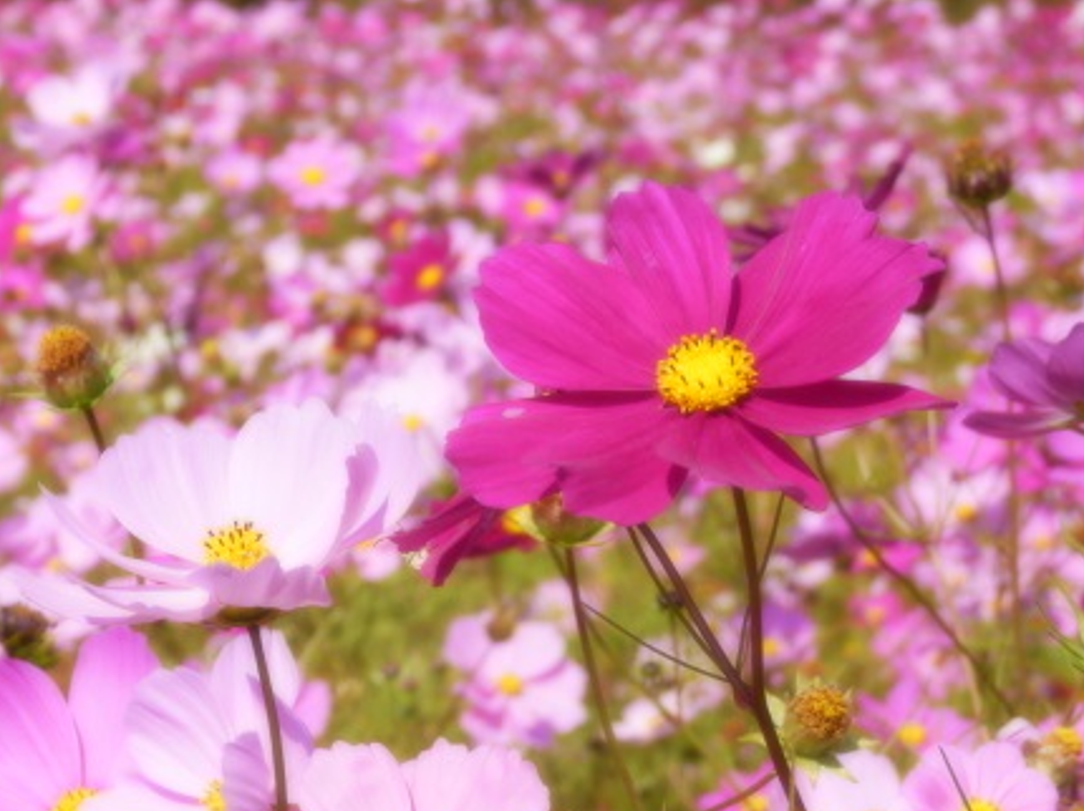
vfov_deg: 10.0
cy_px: 484
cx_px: 371
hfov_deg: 13.3
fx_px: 4632
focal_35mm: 148
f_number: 5
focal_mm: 19
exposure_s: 1/500
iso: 80
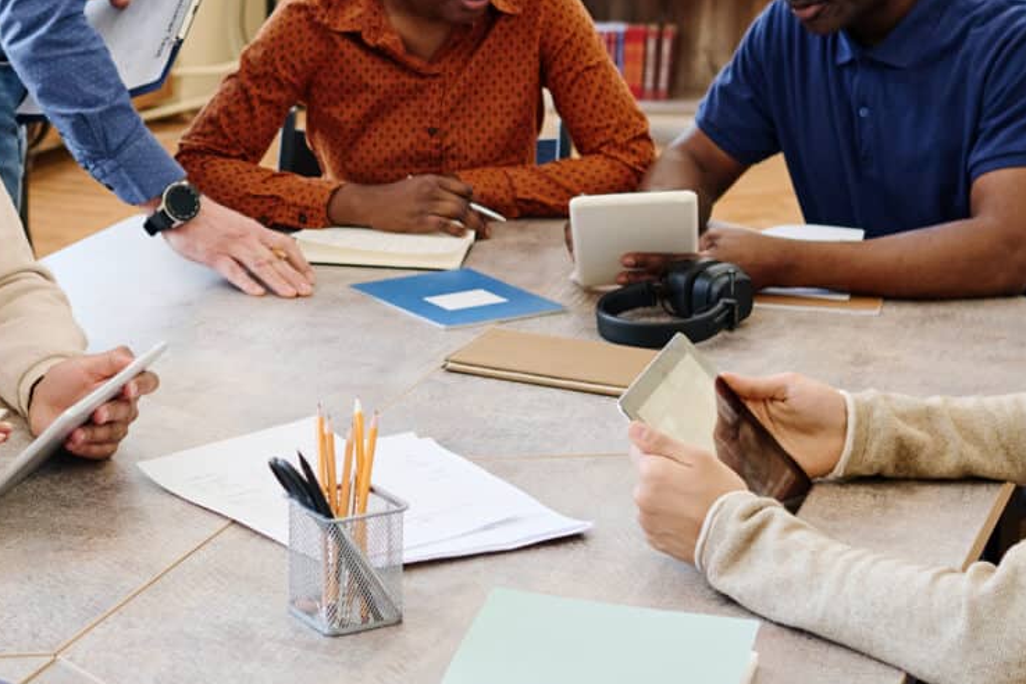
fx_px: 2593
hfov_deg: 22.0
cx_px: 139
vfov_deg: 15.0
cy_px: 261
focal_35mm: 91
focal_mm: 35
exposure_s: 1/200
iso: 800
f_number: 3.2
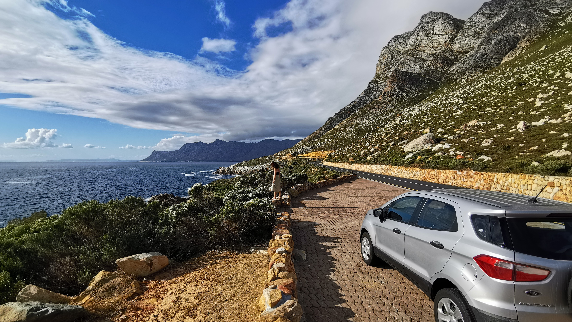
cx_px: 281
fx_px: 273
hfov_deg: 92.7
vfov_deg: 61.0
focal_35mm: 18
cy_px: 168
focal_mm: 2.35
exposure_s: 1/1754
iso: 50
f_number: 2.2
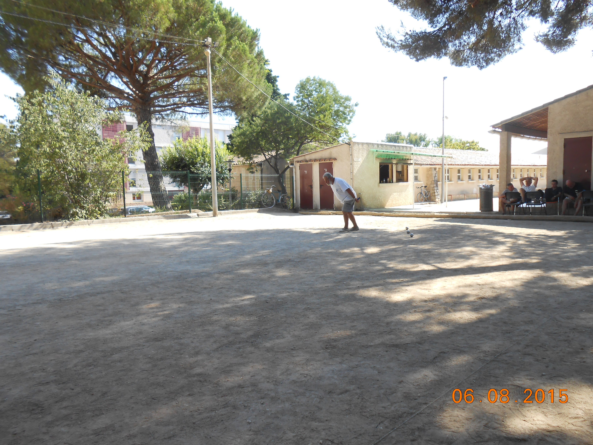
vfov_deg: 53.1
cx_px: 296
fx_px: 445
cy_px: 222
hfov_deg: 67.3
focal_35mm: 26
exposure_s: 1/200
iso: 80
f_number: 3.5
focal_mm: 4.6
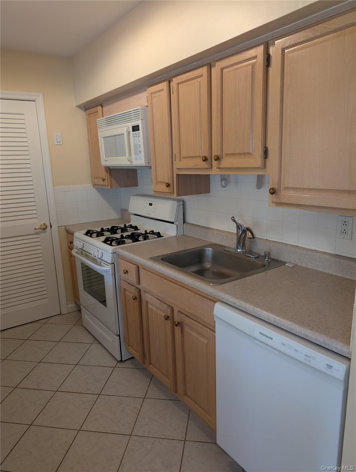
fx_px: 328
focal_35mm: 24
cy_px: 236
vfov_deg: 71.5
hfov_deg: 56.9
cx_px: 178
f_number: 1.68
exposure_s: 1/43.1
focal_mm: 6.9
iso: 37
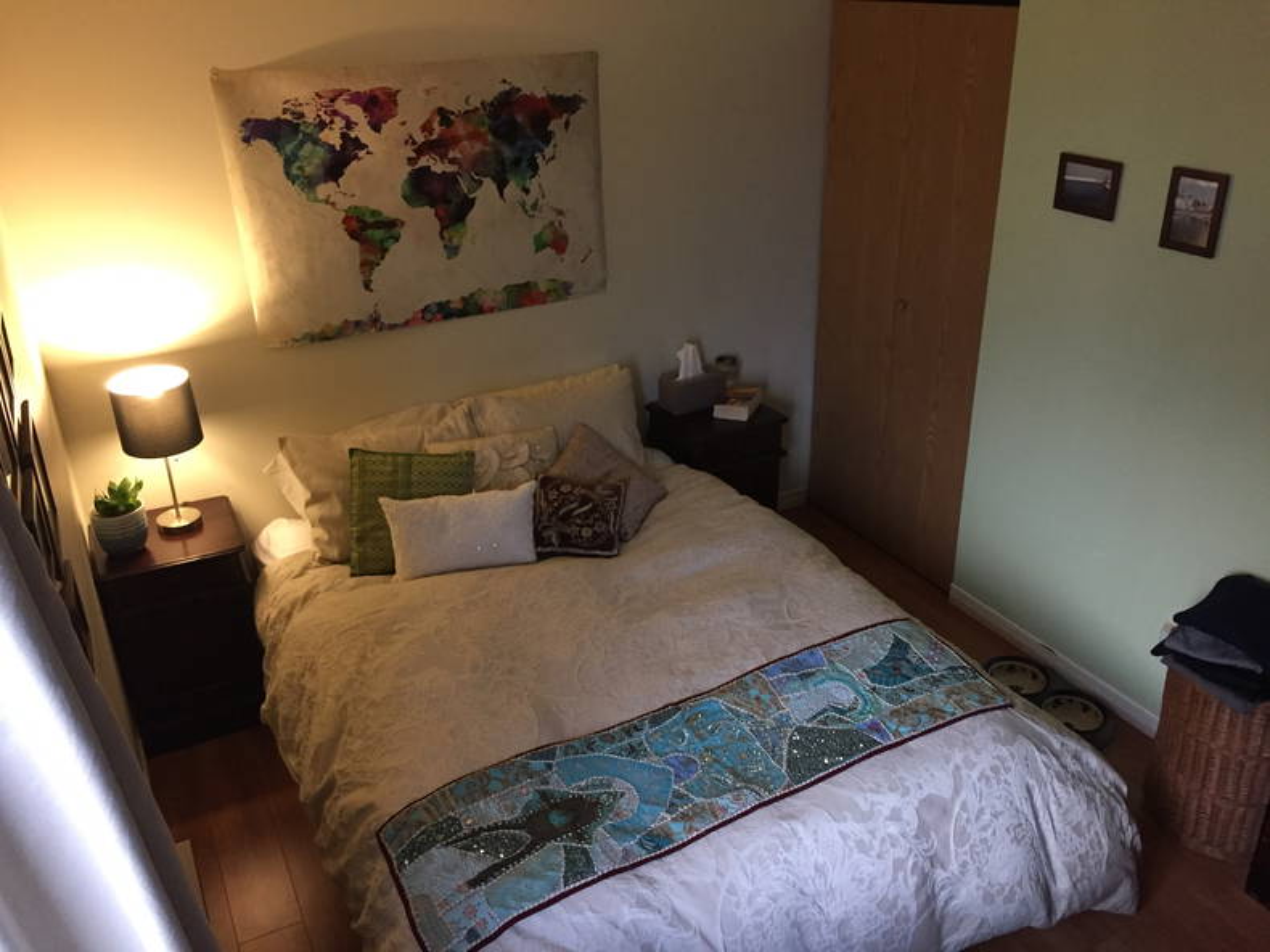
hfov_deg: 61.7
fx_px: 1064
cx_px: 635
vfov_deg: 48.2
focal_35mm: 29
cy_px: 476
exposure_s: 1/24
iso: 250
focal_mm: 4.15
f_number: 2.2
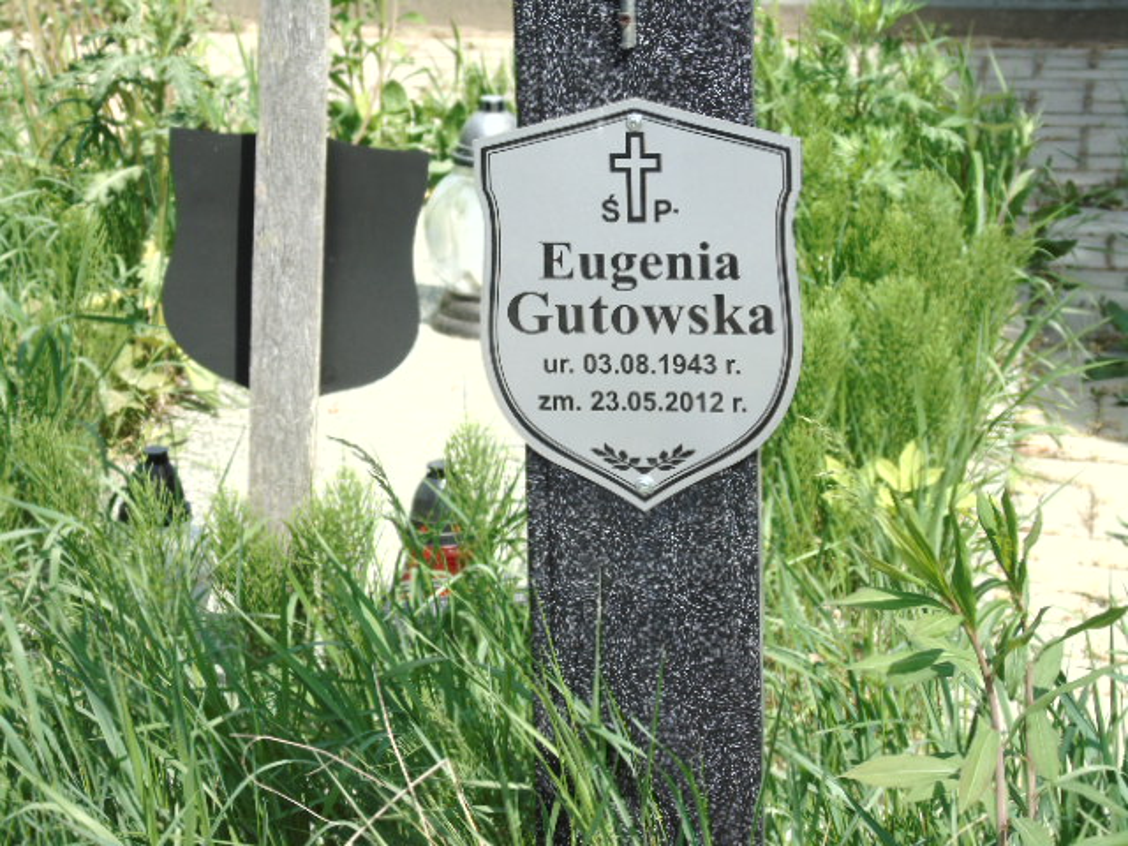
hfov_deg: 15.9
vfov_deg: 12.0
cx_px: 564
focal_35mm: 124
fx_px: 4041
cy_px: 423
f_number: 4.6
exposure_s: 1/400
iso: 80
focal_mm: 22
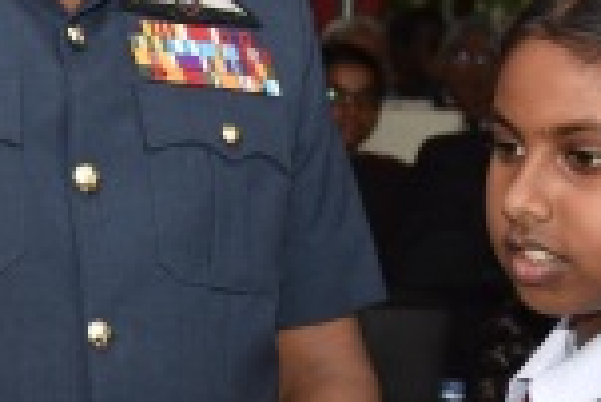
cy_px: 354
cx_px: -111
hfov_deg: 10.9
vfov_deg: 7.4
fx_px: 3091
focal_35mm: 185
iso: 800
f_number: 5.6
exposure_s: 1/160
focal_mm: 40
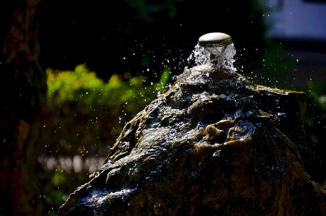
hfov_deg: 13.1
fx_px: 1423
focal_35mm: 158
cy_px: 108
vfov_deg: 8.7
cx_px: 163
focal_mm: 105
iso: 100
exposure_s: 1/800
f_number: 5.6
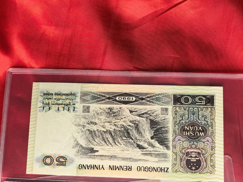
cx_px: 122
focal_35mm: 48
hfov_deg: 39.7
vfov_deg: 30.3
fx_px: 337
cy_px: 91
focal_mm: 6.98
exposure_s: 1/100
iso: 64
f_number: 2
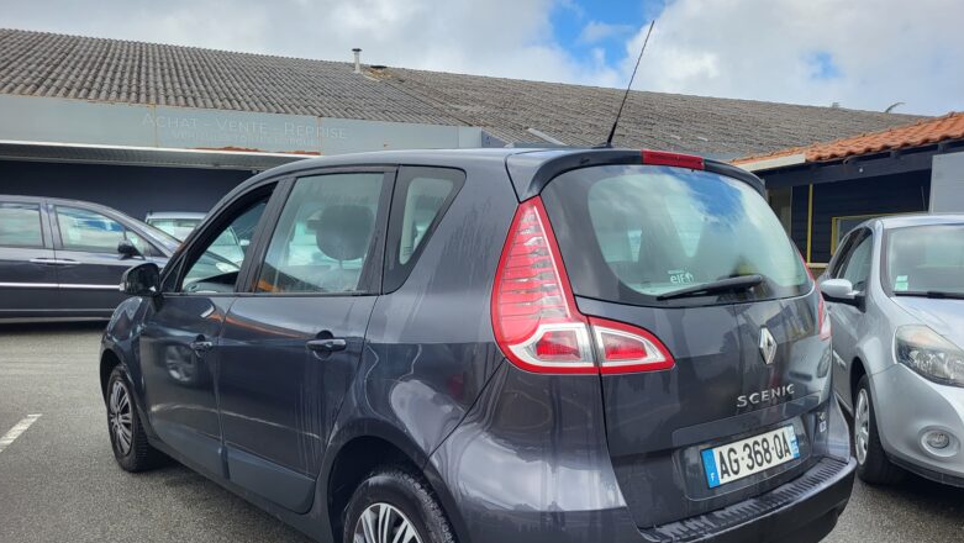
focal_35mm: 29
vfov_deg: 40.0
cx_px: 483
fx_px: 742
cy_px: 330
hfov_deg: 66.0
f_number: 1.8
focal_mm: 5.4
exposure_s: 1/1189
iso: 40
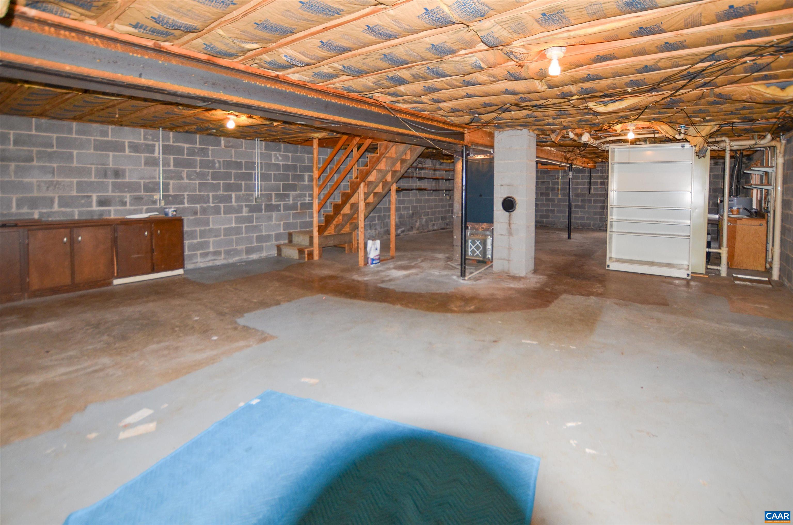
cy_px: 262
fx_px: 330
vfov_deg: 77.1
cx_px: 396
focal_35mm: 15
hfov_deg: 100.5
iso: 100
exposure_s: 1/60
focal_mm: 10
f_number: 3.5
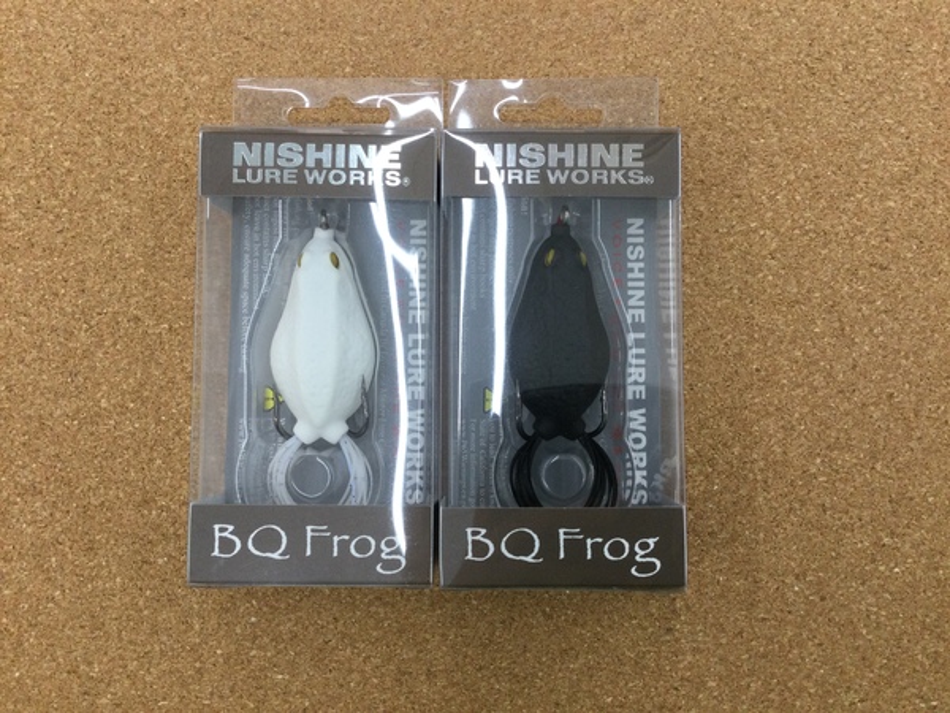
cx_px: 475
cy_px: 356
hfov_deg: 58.4
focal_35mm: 31
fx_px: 851
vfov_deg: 45.4
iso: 32
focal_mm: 3.3
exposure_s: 1/30
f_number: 2.4
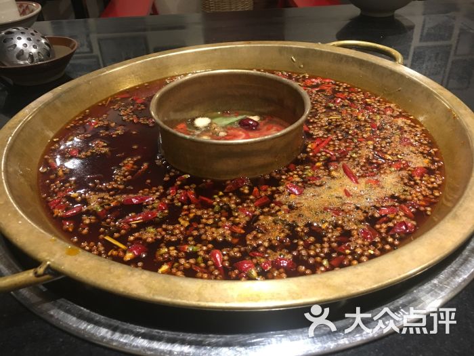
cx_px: 237
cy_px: 178
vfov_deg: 48.2
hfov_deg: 61.7
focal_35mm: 29
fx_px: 397
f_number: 2.2
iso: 160
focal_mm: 4.15
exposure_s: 1/33
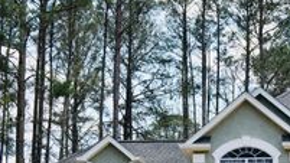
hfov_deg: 22.9
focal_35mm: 91
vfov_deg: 12.9
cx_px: 251
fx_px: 700
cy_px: 204
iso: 100
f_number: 5.6
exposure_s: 1/200
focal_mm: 35
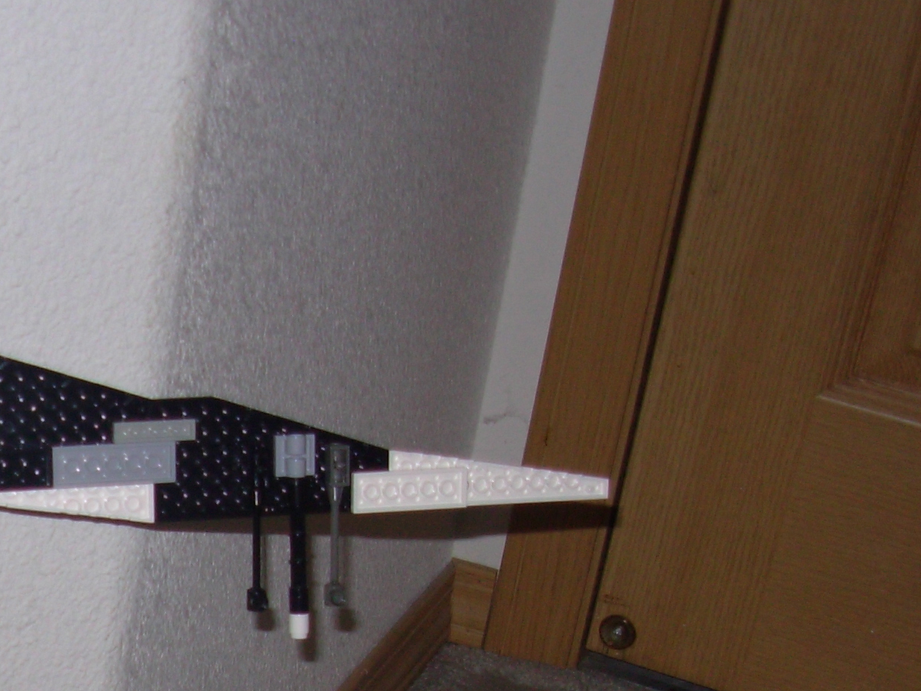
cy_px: 761
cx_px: -130
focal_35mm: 88
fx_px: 2341
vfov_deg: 16.3
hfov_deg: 21.0
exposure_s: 1/32
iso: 50
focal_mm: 6.3
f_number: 2.9
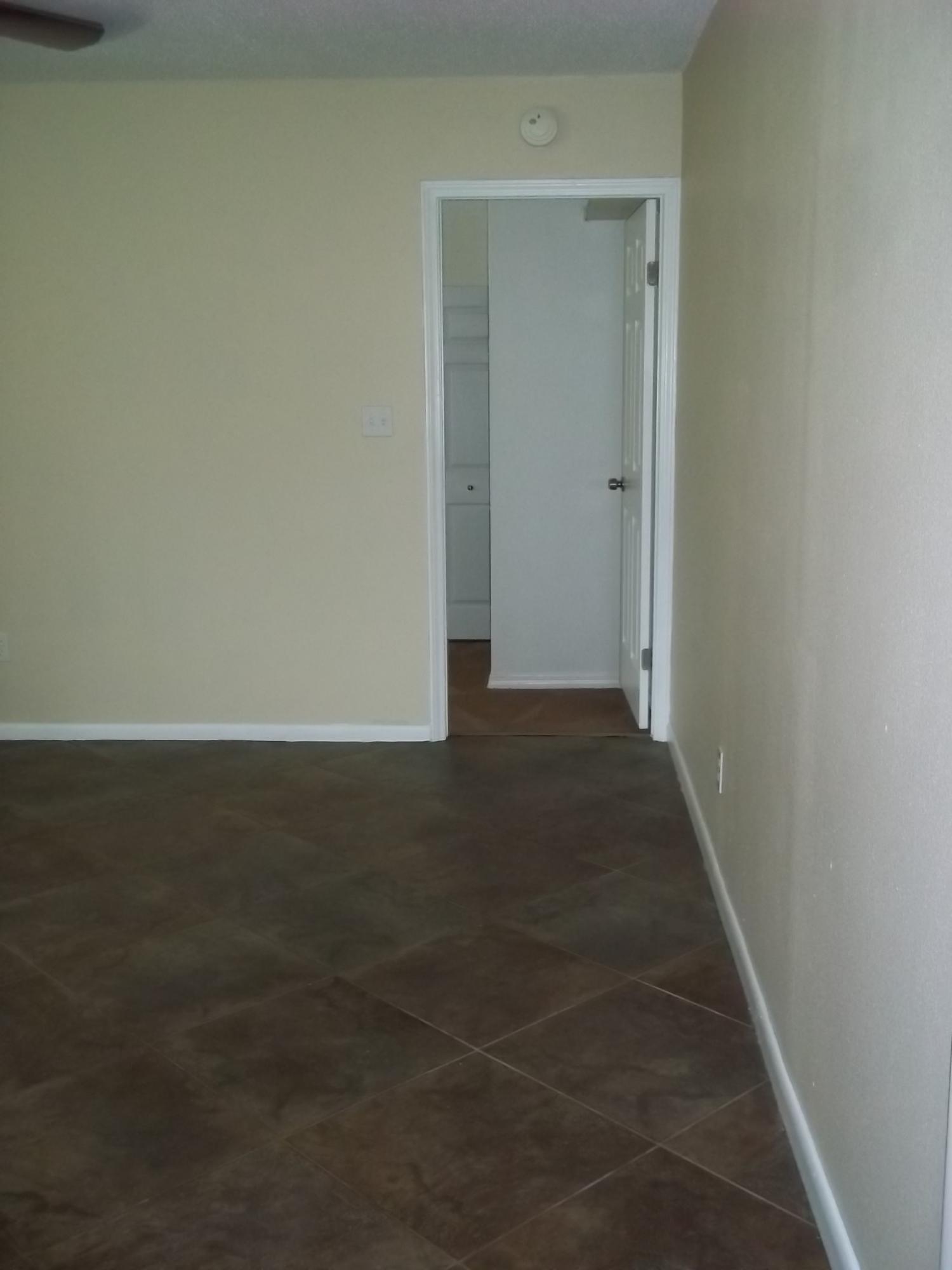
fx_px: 1320
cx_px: 476
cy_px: 635
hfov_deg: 39.7
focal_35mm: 36
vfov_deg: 51.4
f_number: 3.1
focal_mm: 6.5
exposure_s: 1/30
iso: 320
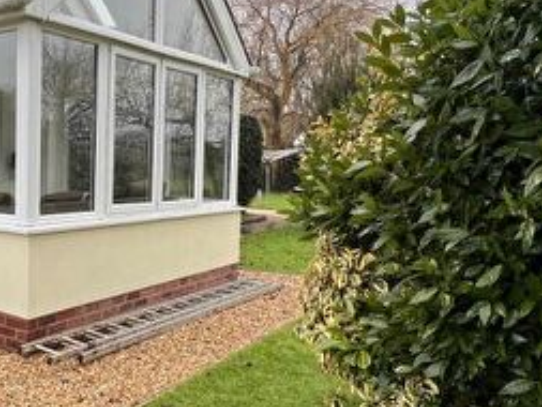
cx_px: 54
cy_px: 194
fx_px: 564
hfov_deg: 46.3
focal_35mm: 36
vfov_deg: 39.7
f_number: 1.8
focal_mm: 1.57
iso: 80
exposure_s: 1/99
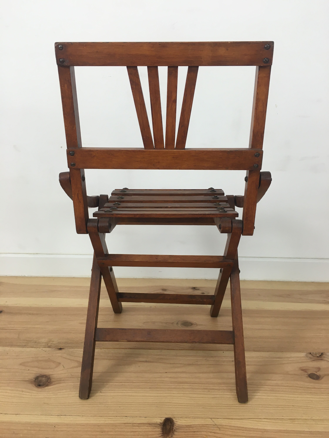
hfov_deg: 48.2
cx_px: 164
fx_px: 367
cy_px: 219
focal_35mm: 29
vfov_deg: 61.7
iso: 25
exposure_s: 1/33
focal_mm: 4.15
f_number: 2.2
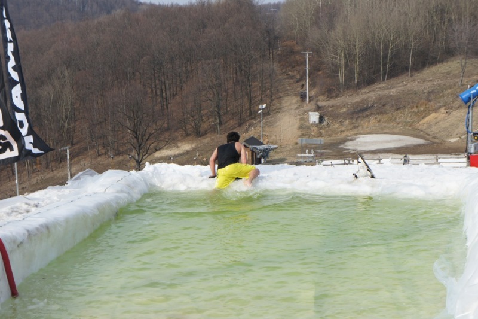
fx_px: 1095
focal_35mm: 82
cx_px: 239
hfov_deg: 24.6
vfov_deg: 16.5
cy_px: 160
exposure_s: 1/400
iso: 200
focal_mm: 55
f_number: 9
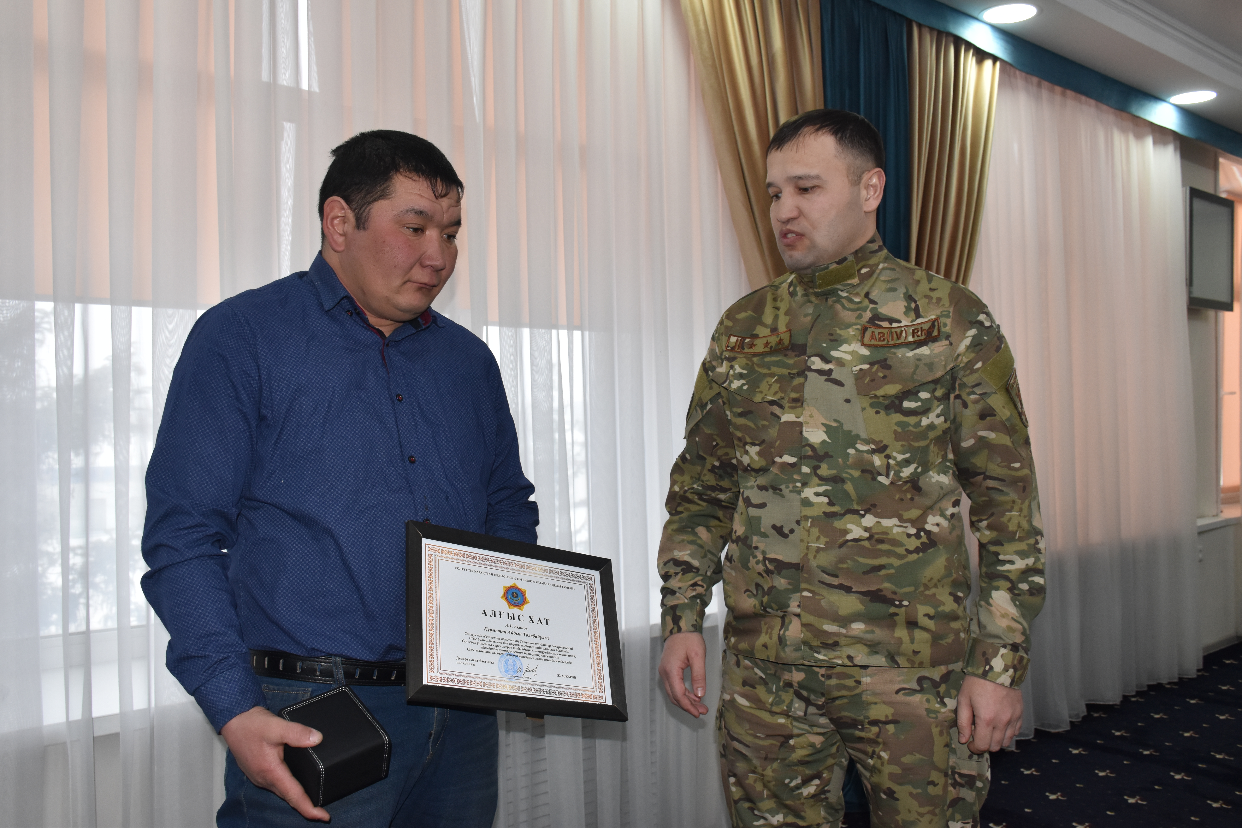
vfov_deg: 43.6
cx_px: 621
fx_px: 1035
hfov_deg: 61.9
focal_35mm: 30
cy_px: 414
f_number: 5.6
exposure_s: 1/125
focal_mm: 20
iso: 800
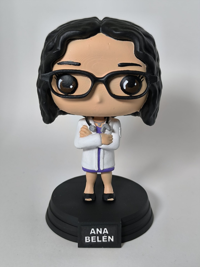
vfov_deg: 41.2
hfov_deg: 31.5
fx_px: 354
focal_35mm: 46
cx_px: 100
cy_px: 134
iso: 160
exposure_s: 1/100
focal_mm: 6.14
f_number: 1.65
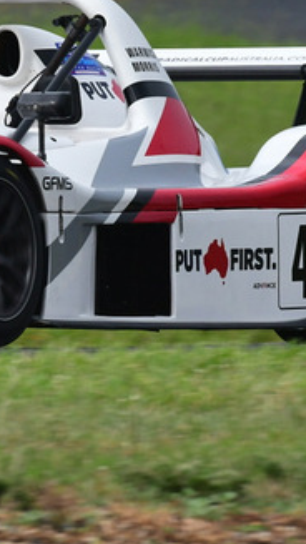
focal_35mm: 1229
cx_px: -128
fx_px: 17723
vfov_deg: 1.8
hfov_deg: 1.0
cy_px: 133
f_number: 11
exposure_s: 1/640
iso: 800
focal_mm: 320
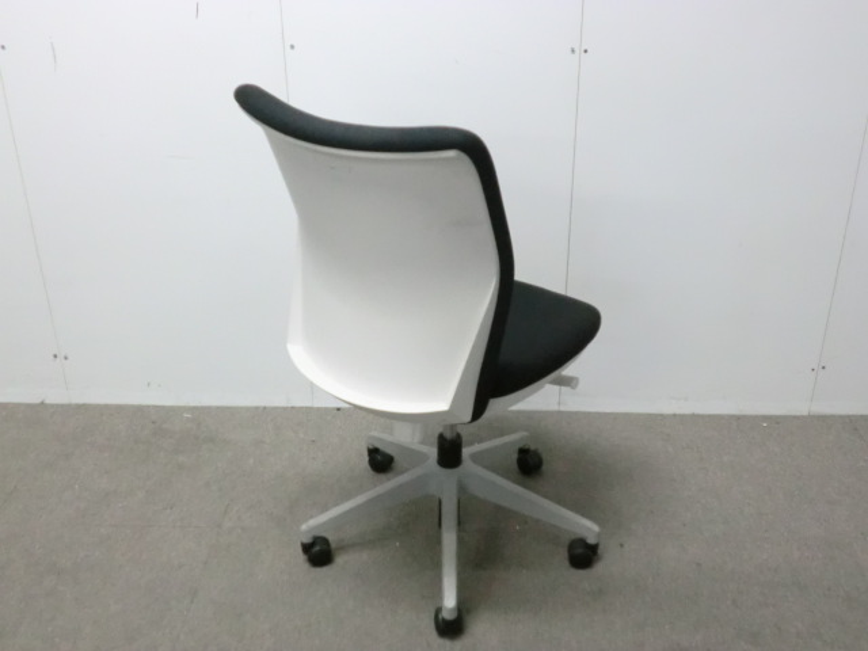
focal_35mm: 38
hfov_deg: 49.0
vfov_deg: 37.7
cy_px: 326
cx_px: 434
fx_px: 953
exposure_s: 1/50
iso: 800
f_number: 3.9
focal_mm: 6.9
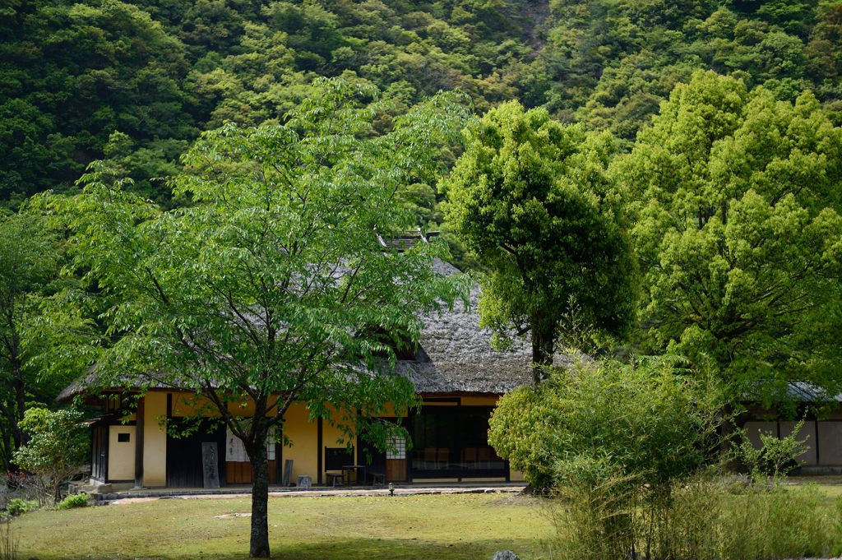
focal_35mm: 50
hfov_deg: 39.6
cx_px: 421
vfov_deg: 26.9
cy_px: 280
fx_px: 1168
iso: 160
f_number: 1.8
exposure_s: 1/3200
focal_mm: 50
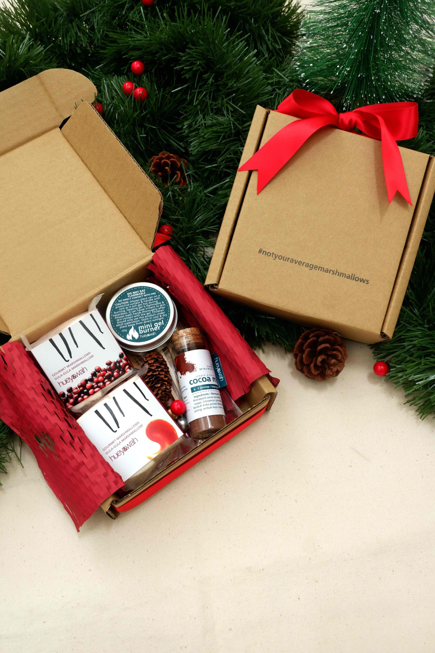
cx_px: 218
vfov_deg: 54.4
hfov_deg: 37.9
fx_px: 634
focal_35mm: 35
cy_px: 326
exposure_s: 1/40
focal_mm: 23.2
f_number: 6.4
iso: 250
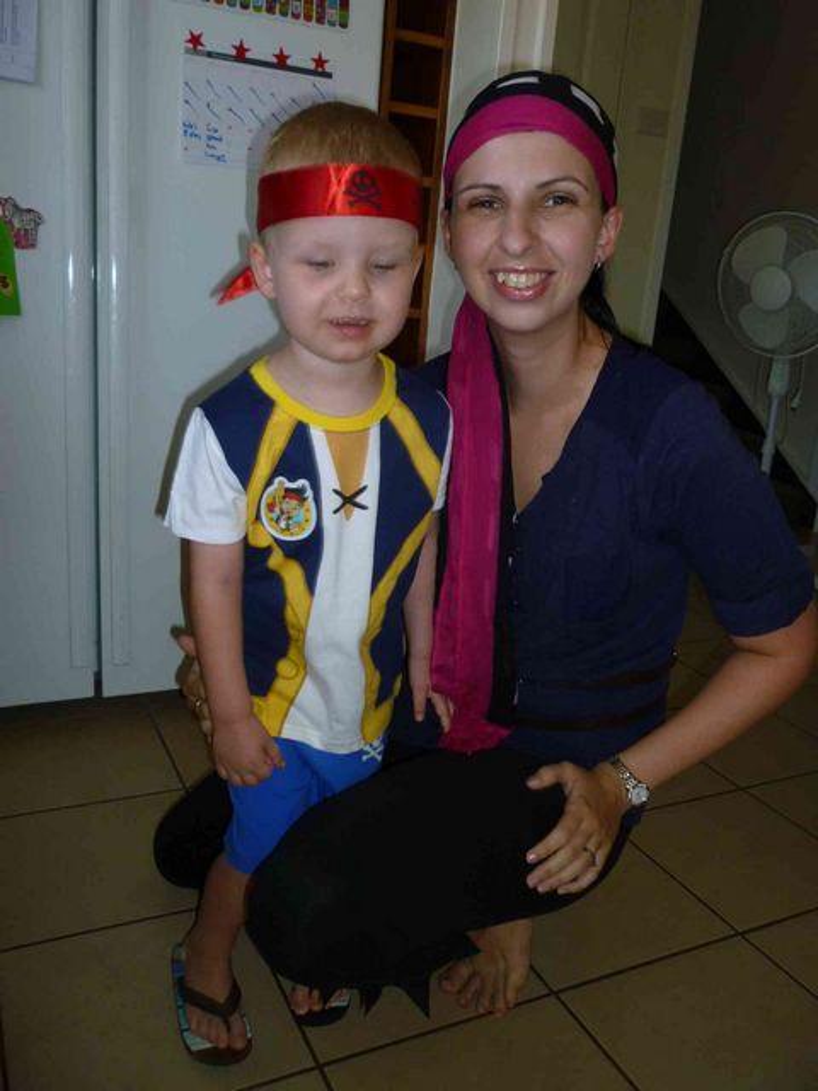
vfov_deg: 61.7
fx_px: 914
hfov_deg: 48.2
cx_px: 409
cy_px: 546
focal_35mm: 29
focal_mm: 5.2
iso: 100
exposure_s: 1/30
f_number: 3.3
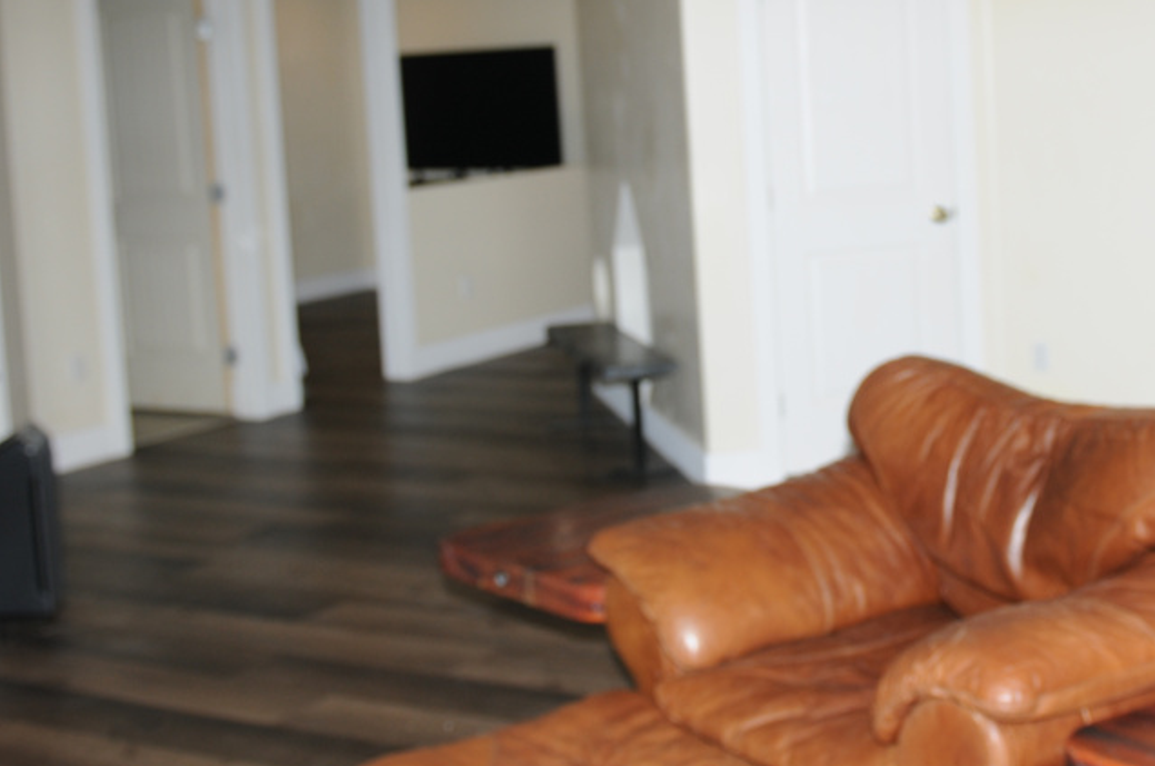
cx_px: 841
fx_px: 1858
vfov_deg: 23.1
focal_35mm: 58
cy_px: 191
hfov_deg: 33.9
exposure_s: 1/250
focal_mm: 24
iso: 200
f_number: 3.2
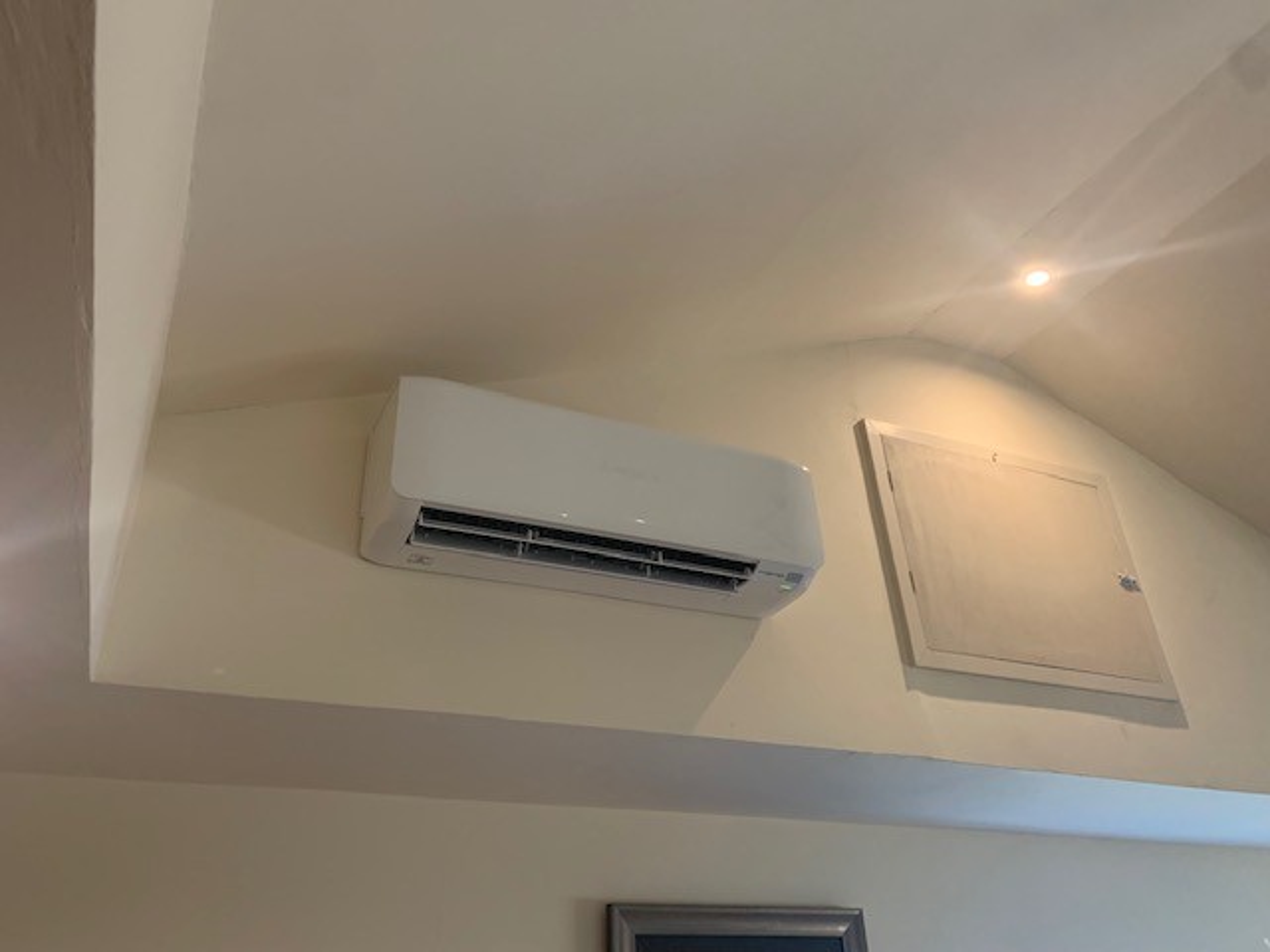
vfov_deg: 53.1
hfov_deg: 67.3
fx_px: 954
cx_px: 635
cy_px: 476
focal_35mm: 26
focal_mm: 4.25
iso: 320
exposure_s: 1/60
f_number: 1.8
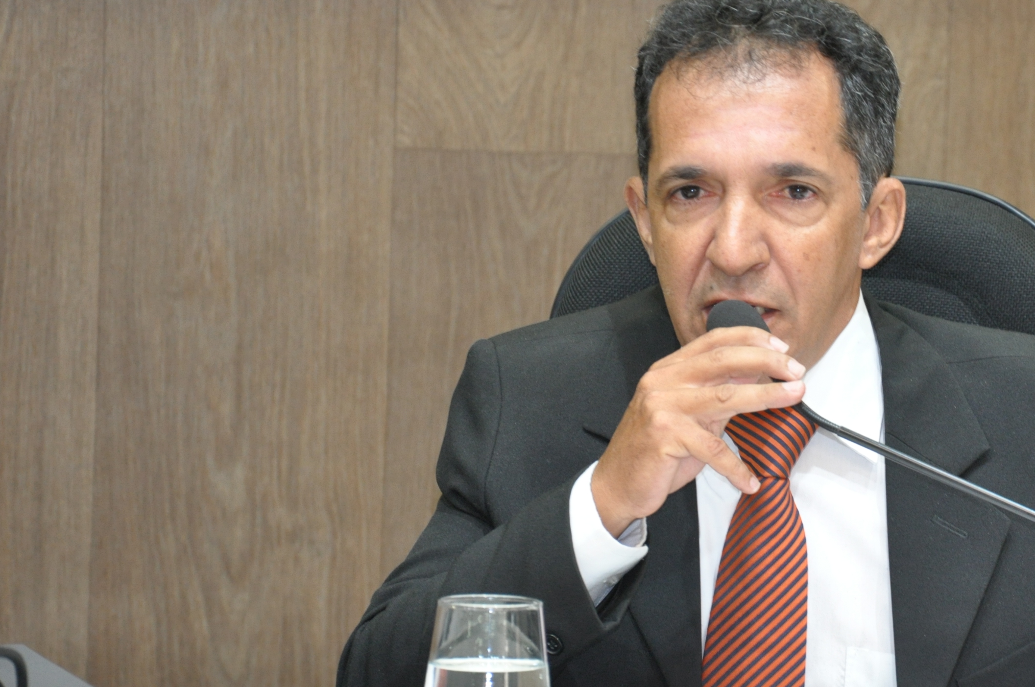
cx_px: 760
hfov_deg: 8.6
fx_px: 6884
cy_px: 319
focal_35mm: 240
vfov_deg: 5.7
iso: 800
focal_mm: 105
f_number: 5.6
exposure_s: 1/25
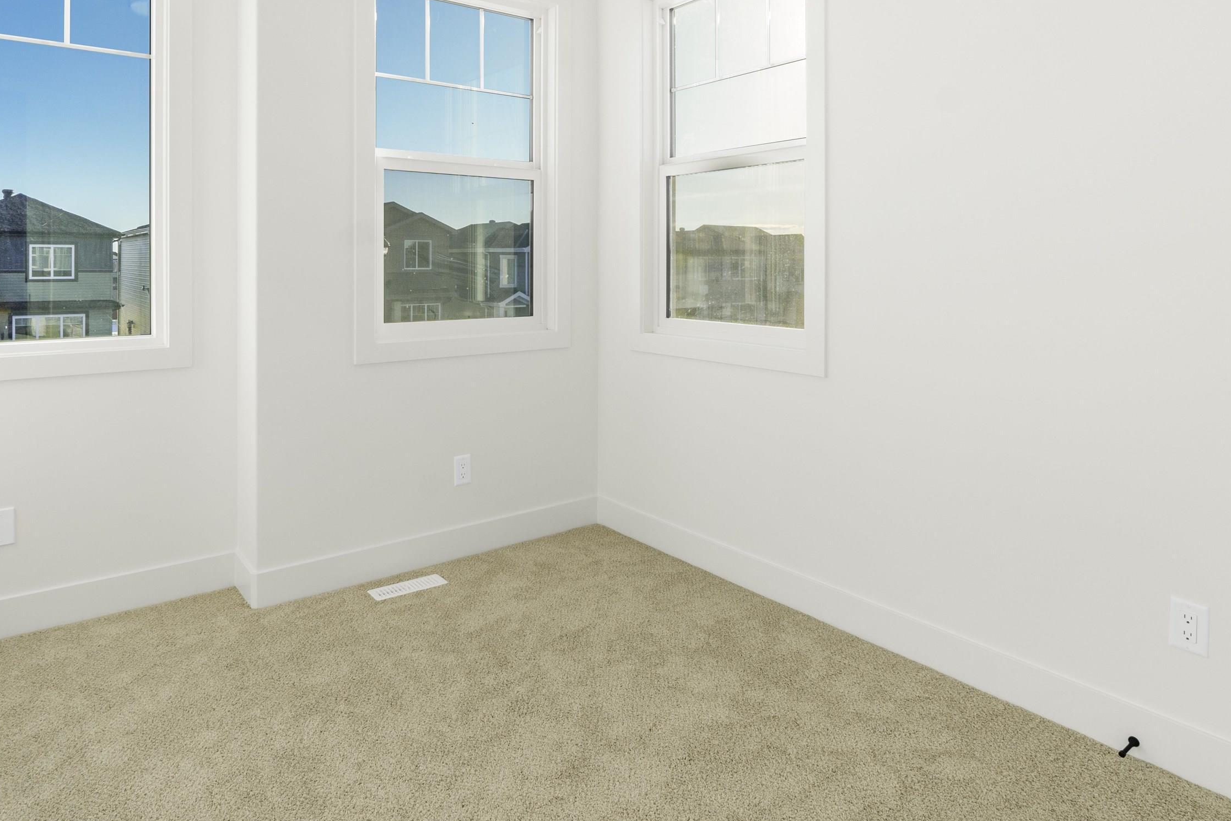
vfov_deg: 54.4
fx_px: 776
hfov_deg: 76.7
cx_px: 568
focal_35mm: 23
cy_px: 263
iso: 200
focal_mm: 11
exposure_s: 1/60
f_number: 9.5
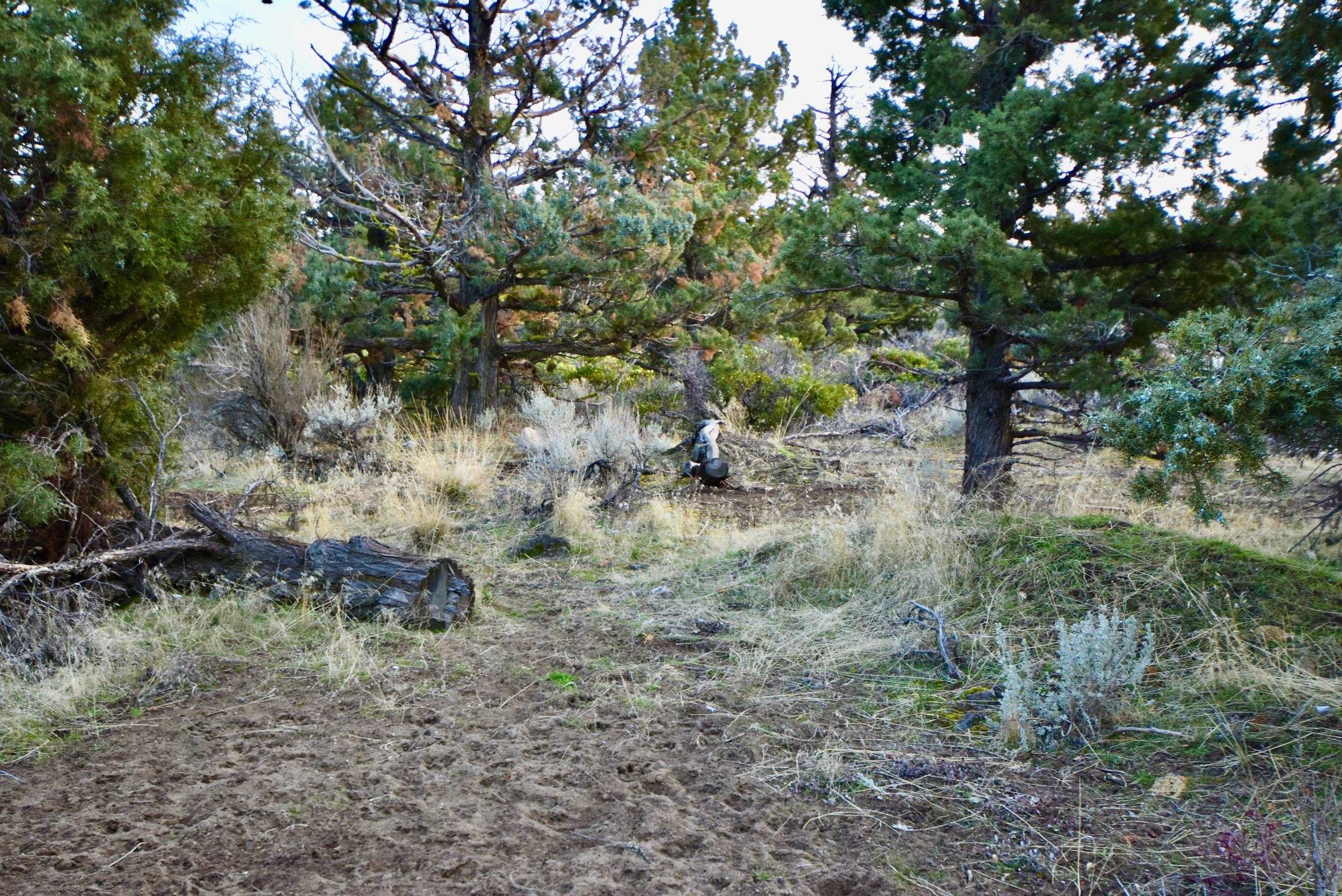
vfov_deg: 36.9
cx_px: 671
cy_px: 448
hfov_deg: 53.1
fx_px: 1342
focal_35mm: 36
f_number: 4.5
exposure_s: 1/250
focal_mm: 24
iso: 400
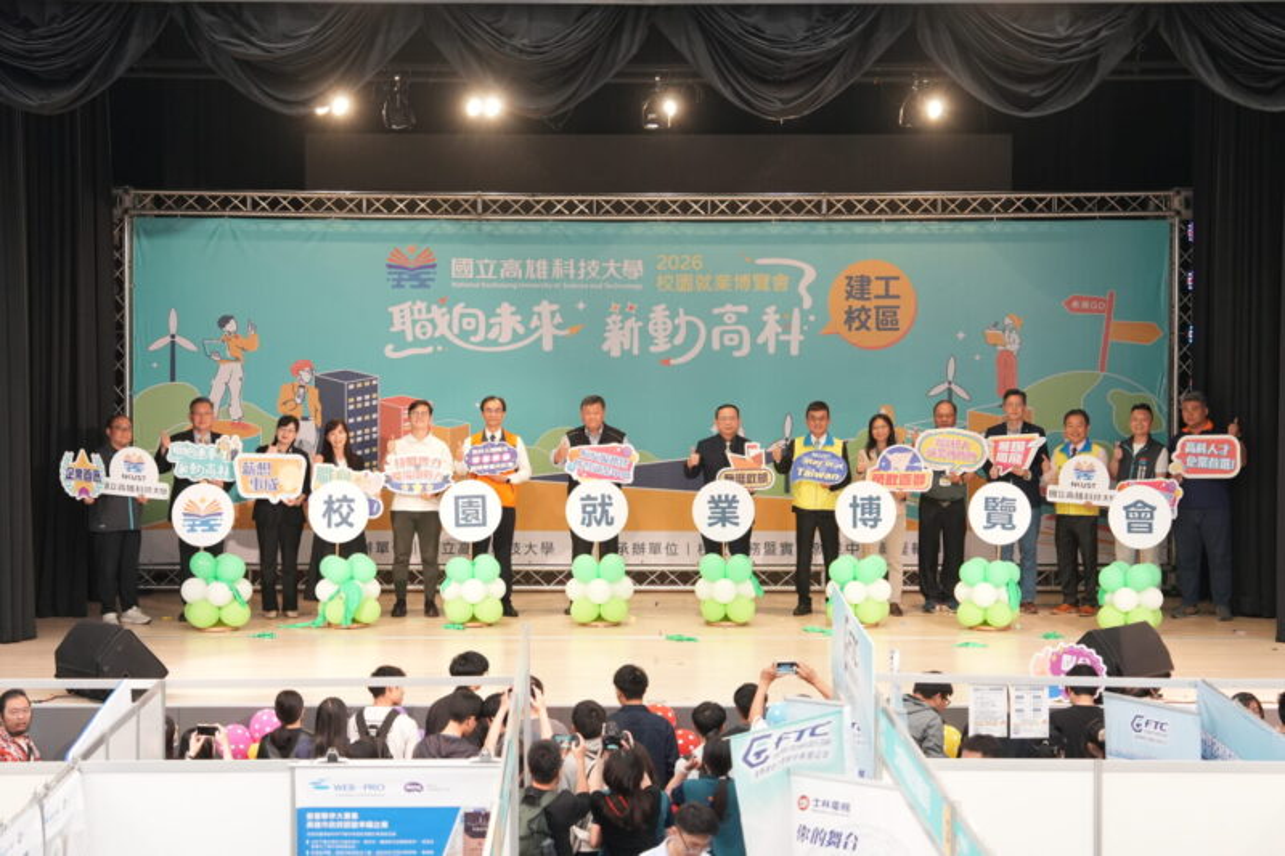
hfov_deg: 23.1
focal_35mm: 88
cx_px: 642
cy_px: 428
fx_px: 3140
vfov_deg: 15.5
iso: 1250
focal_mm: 59
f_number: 2.8
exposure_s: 1/200
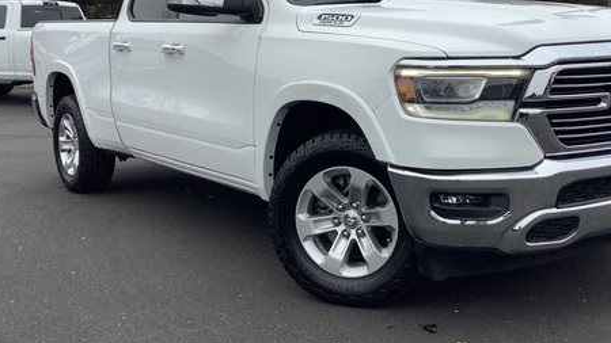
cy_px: 129
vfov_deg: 24.8
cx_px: 361
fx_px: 778
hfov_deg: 42.7
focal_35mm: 48
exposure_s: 1/307
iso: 25
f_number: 2.4
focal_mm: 3.3
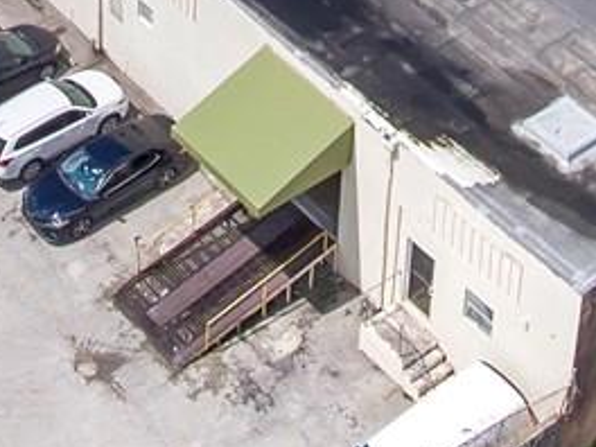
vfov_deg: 10.9
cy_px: -500
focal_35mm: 121
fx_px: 2083
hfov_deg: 16.2
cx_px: 165
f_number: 2.8
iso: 100
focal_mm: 3.61
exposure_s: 1/1800
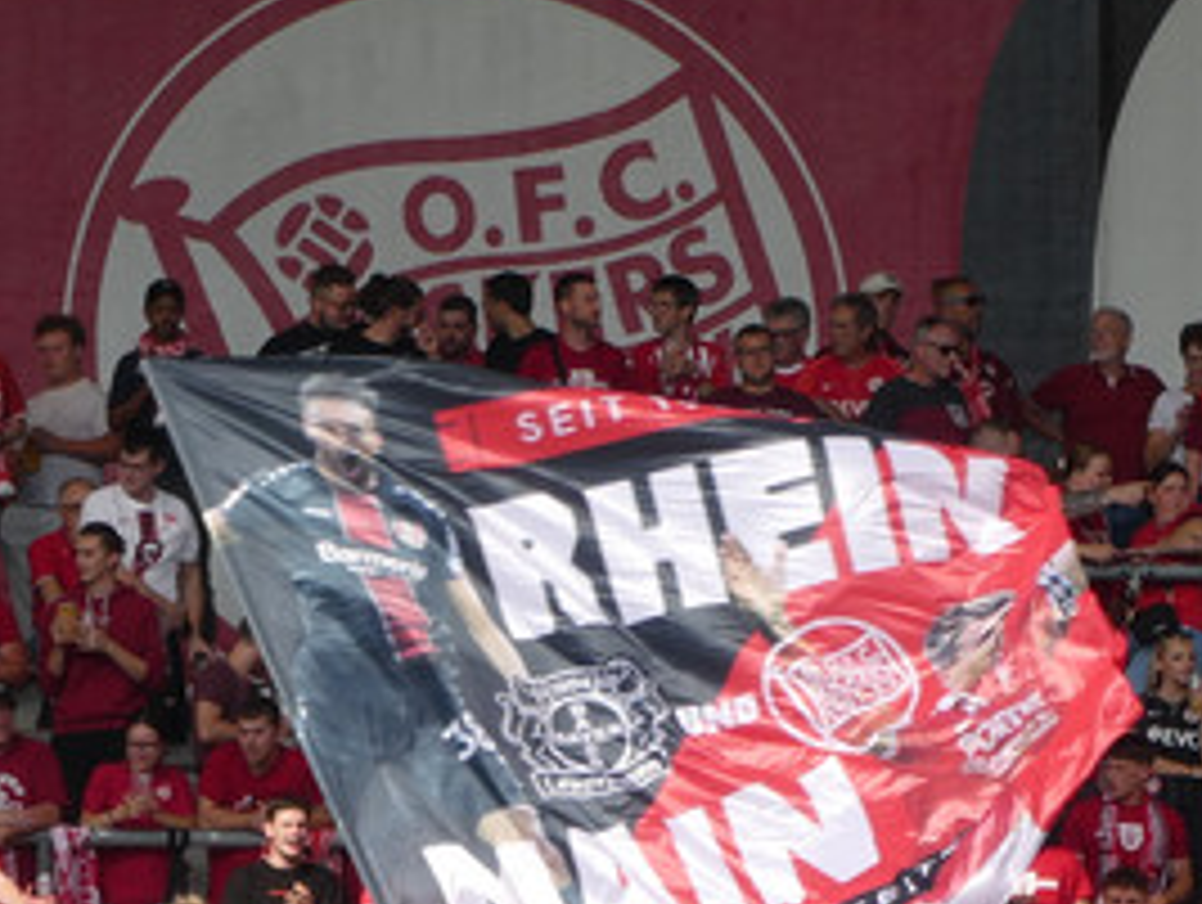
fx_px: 24965
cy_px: 868
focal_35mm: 718
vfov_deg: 2.1
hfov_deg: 2.8
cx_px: 572
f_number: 5.8
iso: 80
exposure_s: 1/250
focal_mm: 53.8
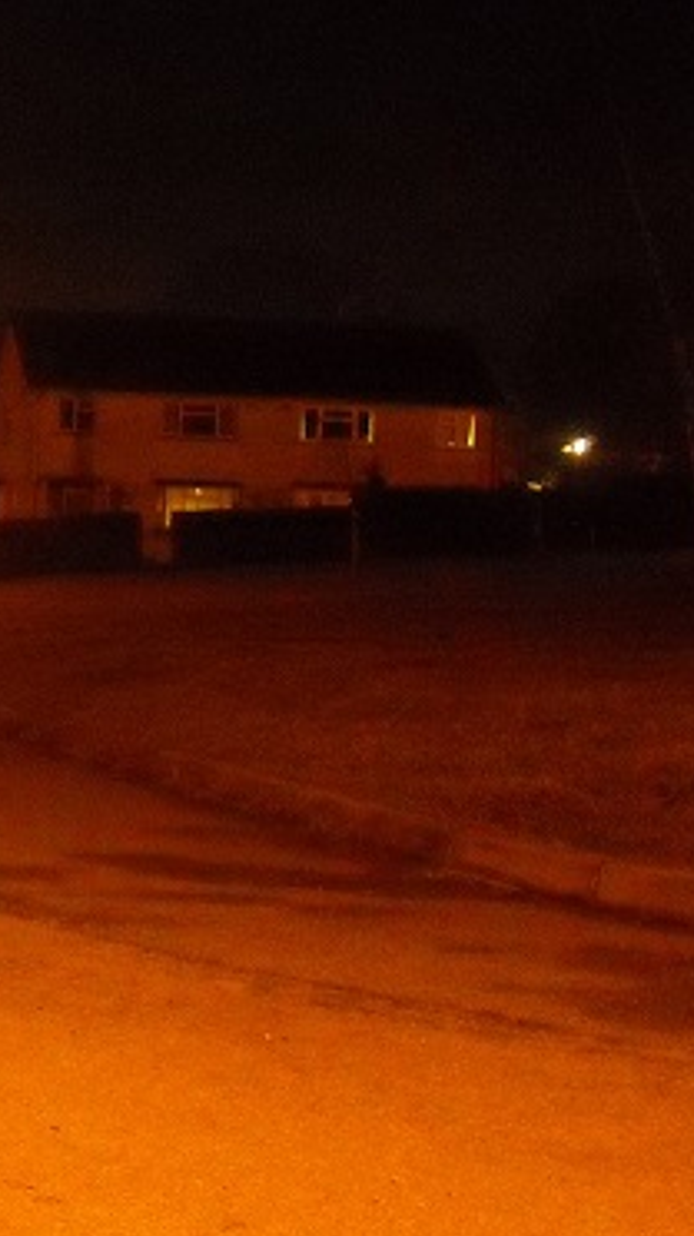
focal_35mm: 82
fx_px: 2685
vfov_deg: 25.5
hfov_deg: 13.7
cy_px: 964
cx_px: -395
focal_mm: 5.7
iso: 835
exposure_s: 1
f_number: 2.8
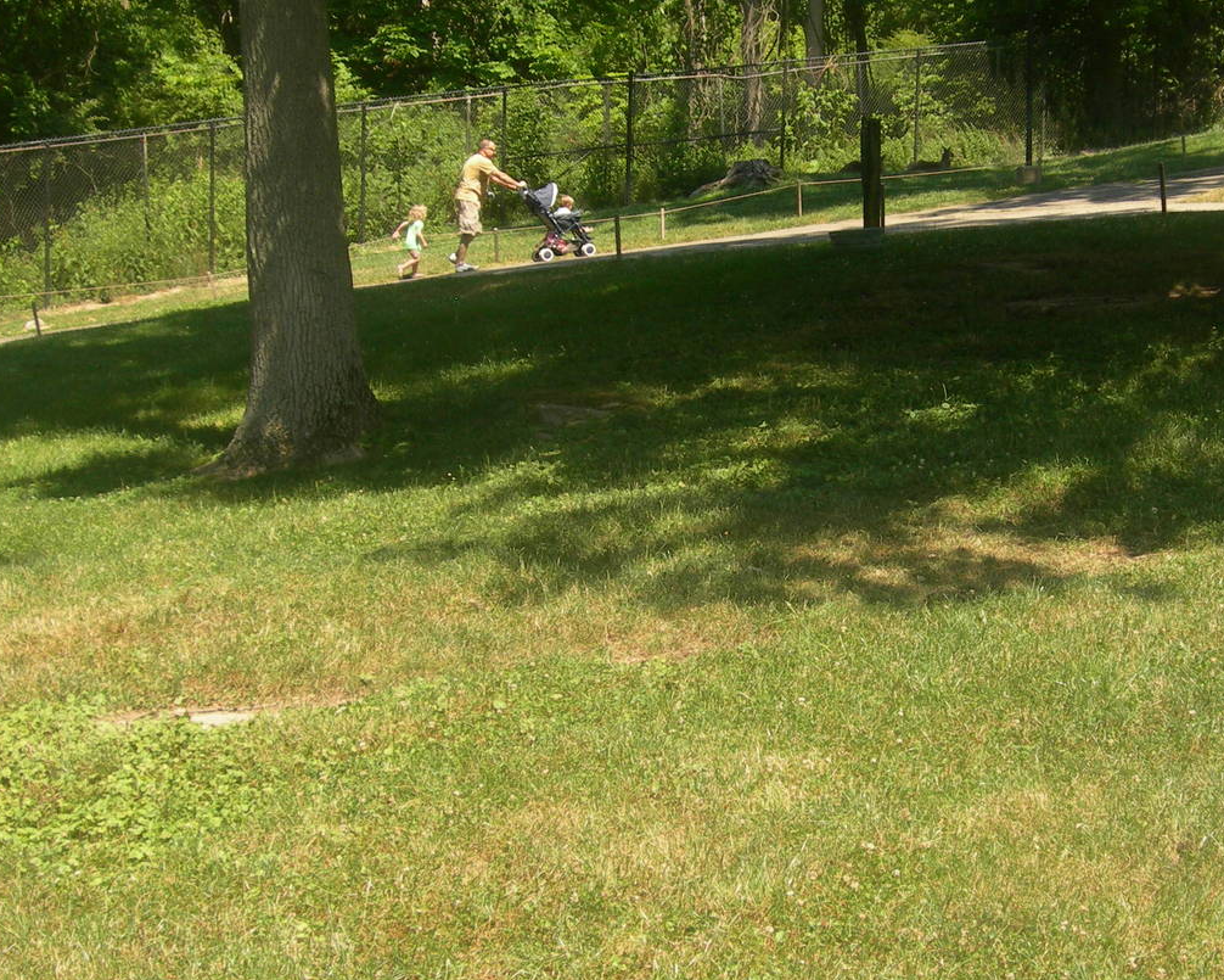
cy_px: 565
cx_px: 802
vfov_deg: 25.8
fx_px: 2138
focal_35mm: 59
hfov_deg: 31.7
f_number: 4.8
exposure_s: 1/188
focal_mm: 7.8
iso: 50
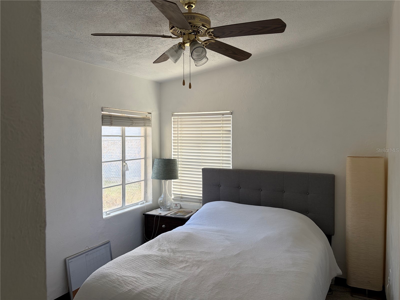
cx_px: 200
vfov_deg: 53.1
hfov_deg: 67.3
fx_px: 300
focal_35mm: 26
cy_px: 150
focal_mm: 5.96
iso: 40
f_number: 1.6
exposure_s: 1/122
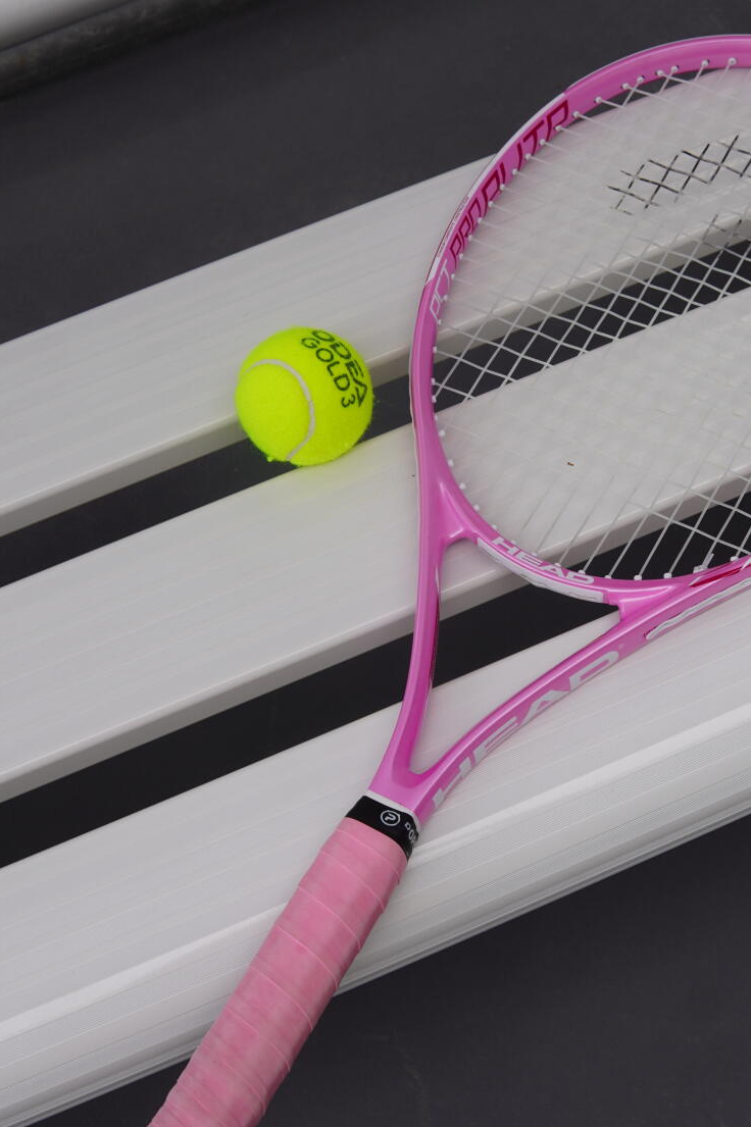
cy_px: 434
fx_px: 2066
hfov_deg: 20.5
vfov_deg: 30.4
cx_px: 500
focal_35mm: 66
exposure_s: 1/100
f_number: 7.1
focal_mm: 30
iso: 100
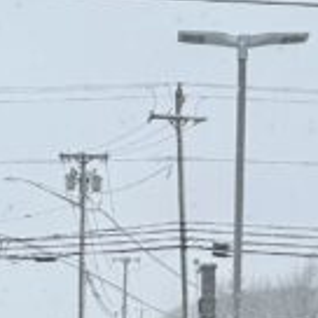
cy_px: 554
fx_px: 1798
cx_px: 140
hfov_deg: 10.1
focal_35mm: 173
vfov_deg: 9.6
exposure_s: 1/2208
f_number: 1.5
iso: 50
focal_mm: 5.7
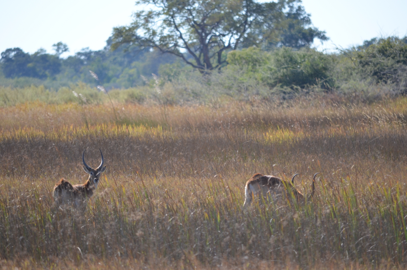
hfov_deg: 4.6
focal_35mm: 450
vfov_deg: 3.0
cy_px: 135
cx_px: 204
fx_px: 5077
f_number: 5.6
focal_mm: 300
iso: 200
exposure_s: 1/500
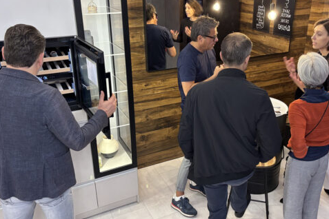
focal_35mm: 34
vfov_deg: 38.8
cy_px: 96
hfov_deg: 55.7
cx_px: 183
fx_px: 311
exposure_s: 1/50
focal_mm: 5.96
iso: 320
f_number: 1.6
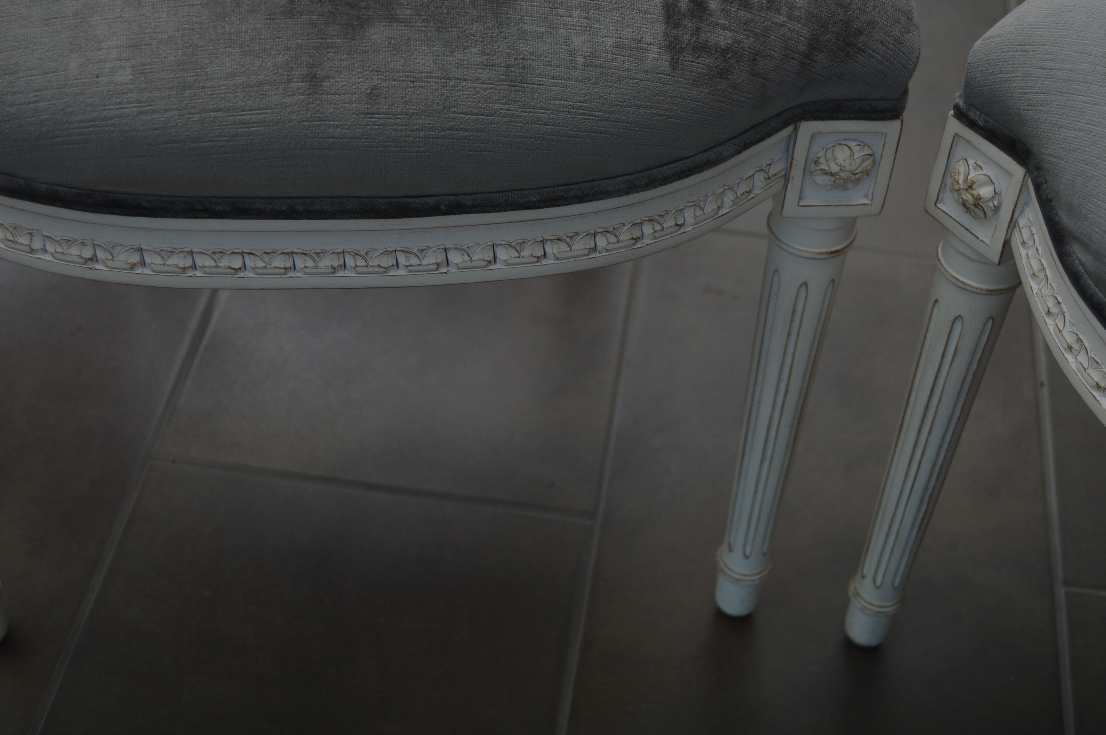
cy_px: 368
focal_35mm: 52
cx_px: 553
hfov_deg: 37.9
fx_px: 1611
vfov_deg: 25.7
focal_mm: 35
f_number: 4.5
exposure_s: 1/200
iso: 200
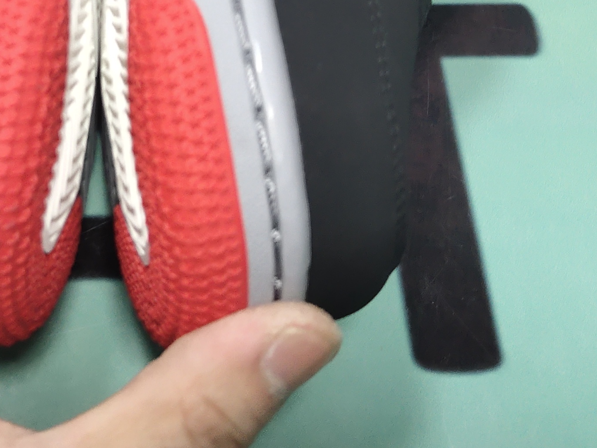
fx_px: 1518
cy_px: -141
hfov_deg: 21.9
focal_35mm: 88
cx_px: 87
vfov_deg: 15.9
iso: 166
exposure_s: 1/100
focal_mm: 4.35
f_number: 1.79
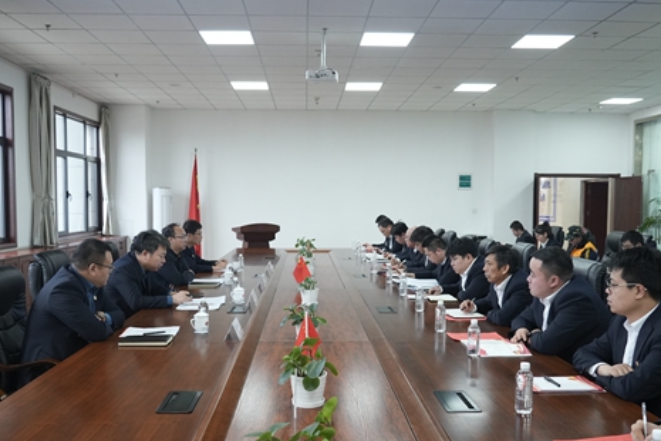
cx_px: 374
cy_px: 235
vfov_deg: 42.3
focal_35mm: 31
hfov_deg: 60.1
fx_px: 569
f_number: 4
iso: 2500
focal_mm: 24
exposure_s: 1/60
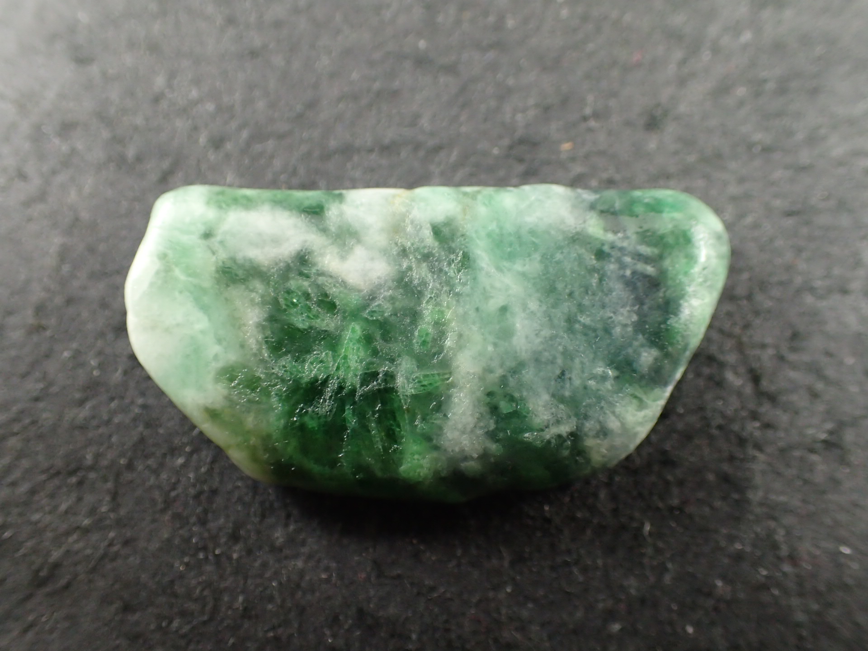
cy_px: 326
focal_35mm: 35
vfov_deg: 40.7
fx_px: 878
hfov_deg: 52.6
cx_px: 434
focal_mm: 6.42
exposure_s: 1/125
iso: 400
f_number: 2.6
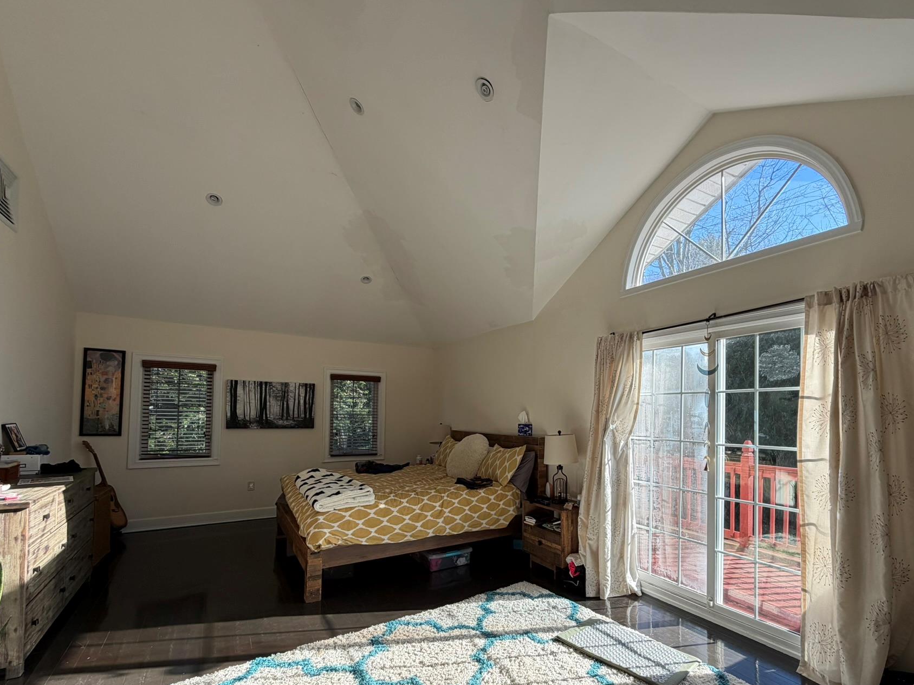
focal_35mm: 17
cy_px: 406
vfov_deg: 74.0
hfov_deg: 90.7
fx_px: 449
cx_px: 507
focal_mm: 2.22
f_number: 2.2
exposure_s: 1/271
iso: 50
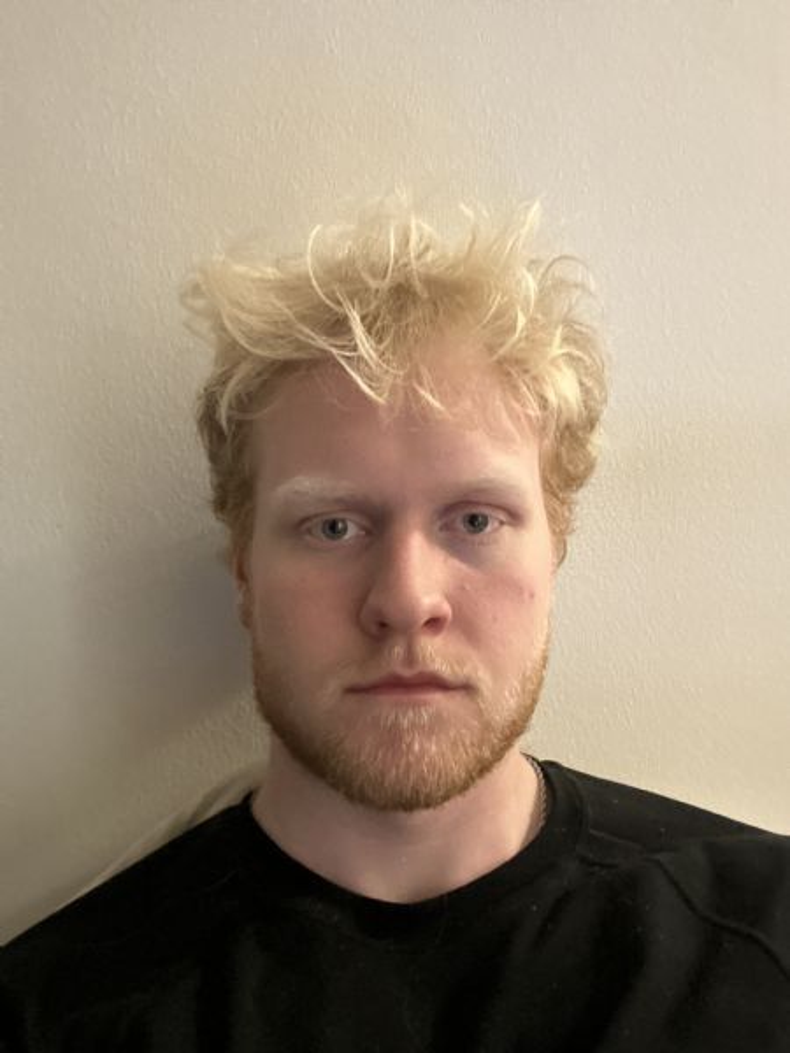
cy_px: 526
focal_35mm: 30
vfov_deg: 60.0
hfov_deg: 46.8
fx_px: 913
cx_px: 395
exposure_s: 1/25
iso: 500
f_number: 1.9
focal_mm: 2.69
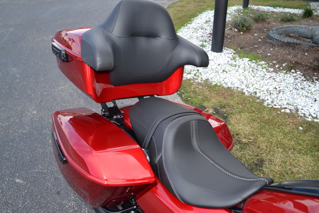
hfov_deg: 61.9
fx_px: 266
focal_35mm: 30
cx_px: 160
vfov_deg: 43.6
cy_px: 106
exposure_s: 1/200
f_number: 4
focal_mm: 20
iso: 100
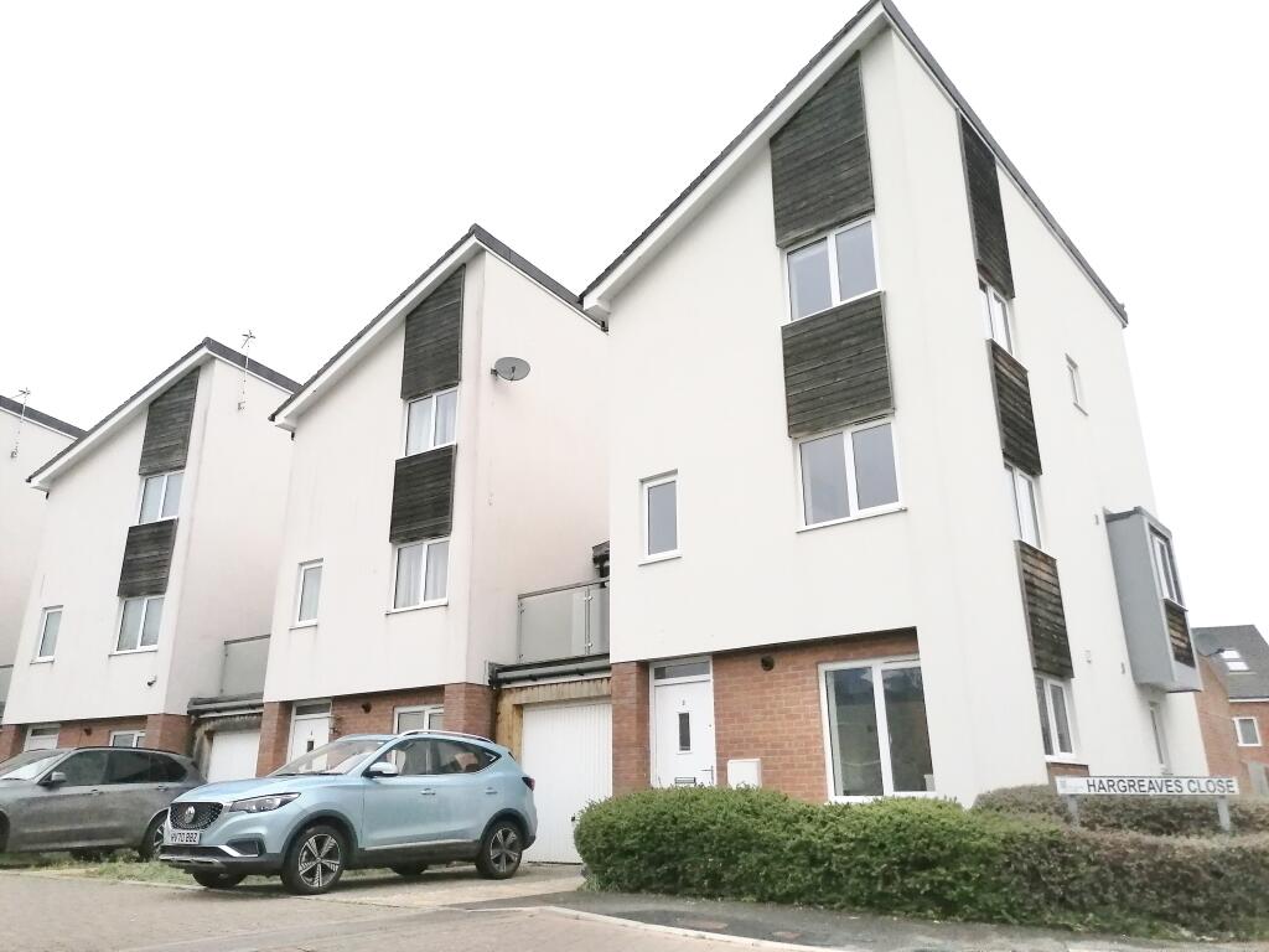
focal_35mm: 27
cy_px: 476
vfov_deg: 51.4
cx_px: 634
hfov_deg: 65.3
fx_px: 990
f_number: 1.8
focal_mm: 4.75
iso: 400
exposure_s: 1/3436
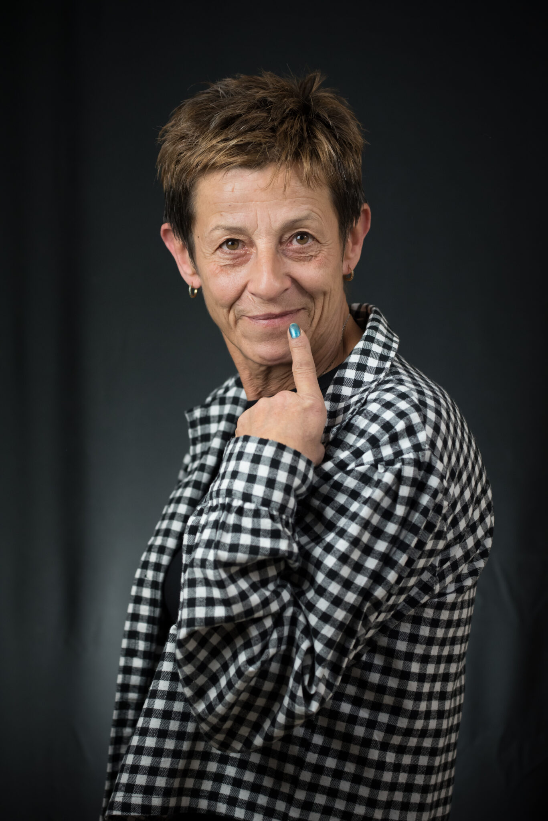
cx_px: 274
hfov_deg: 13.1
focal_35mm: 105
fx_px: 2395
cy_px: 410
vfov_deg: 19.4
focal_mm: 105
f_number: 4
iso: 2000
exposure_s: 1/320
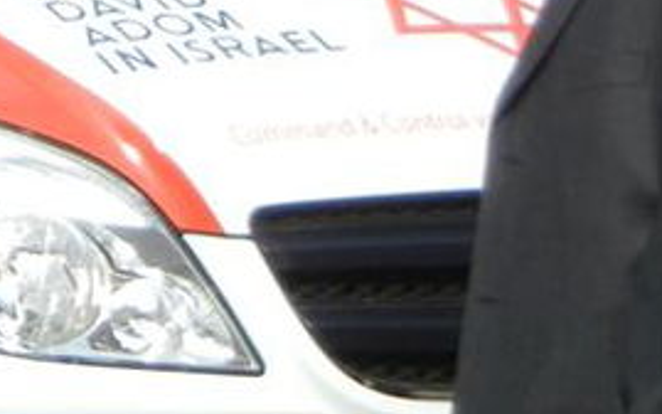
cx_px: -1046
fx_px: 5880
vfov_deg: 4.0
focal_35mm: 326
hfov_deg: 6.1
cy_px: -421
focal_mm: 10.6
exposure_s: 1/297
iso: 160
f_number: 8
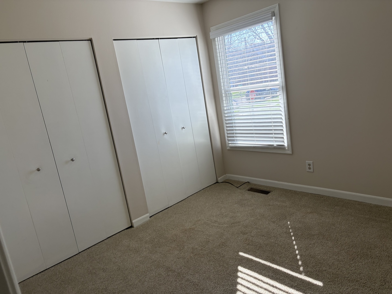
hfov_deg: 67.3
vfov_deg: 53.1
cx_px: 196
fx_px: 294
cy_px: 147
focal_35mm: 26
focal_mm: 5.96
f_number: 1.6
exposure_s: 1/179
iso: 64
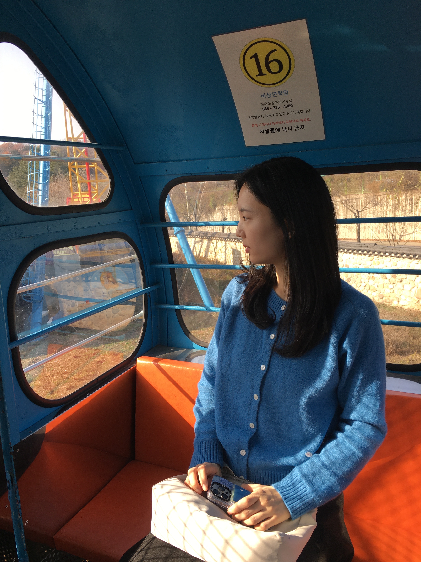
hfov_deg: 48.2
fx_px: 470
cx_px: 210
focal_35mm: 29
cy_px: 281
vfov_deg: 61.7
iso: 25
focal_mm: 4.15
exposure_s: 1/434
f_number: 2.2
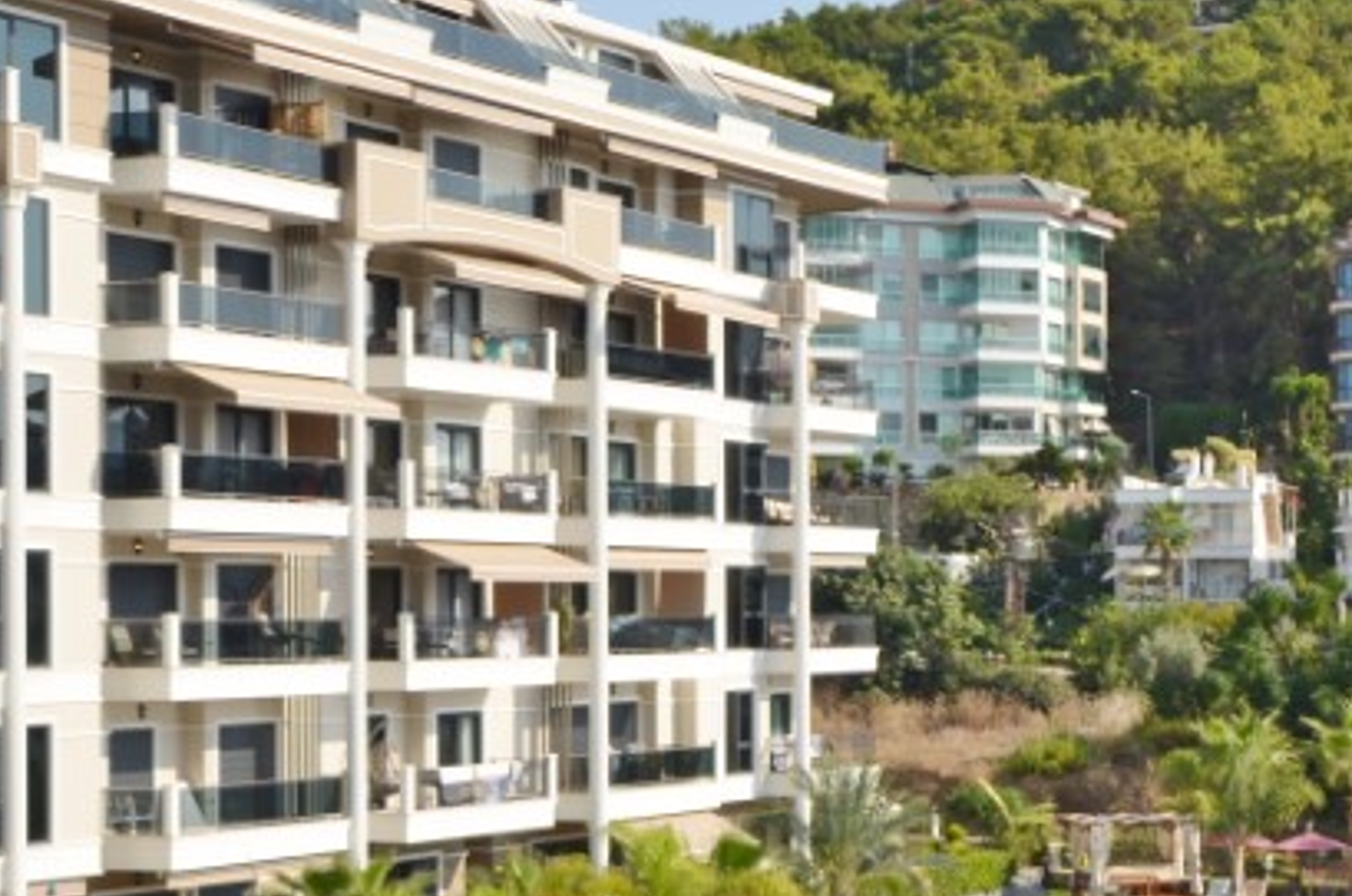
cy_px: 549
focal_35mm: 85
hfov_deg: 22.5
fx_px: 3186
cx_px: 1524
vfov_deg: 16.0
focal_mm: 20
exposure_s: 1/250
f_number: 8
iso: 100
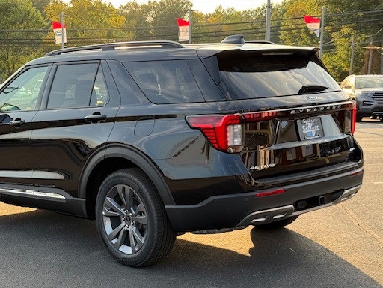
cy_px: 161
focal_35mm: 60
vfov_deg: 24.4
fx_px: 664
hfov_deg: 32.1
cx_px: 147
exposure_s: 1/519
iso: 80
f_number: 1.78
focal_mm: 6.76
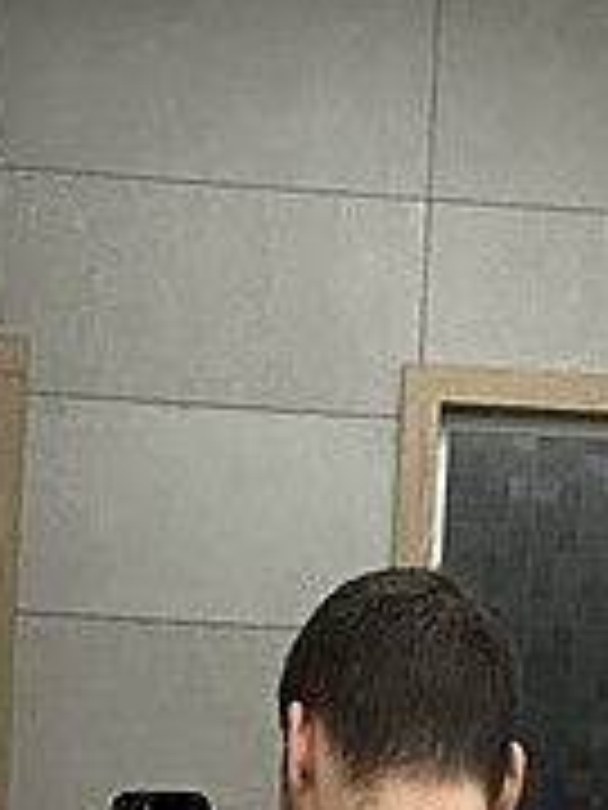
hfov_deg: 14.8
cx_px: 374
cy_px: 837
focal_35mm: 100
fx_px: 2342
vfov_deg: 19.0
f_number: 1.9
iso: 100
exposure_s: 1/50
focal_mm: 2.69
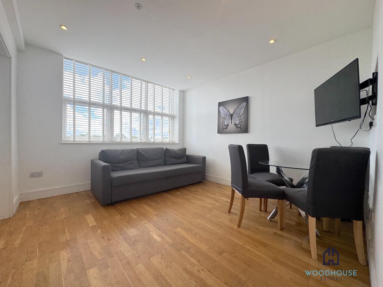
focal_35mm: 14
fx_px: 155
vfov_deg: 85.7
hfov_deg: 102.1
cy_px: 144
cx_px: 192
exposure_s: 1/375
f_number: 2.2
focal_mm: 2.22
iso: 40
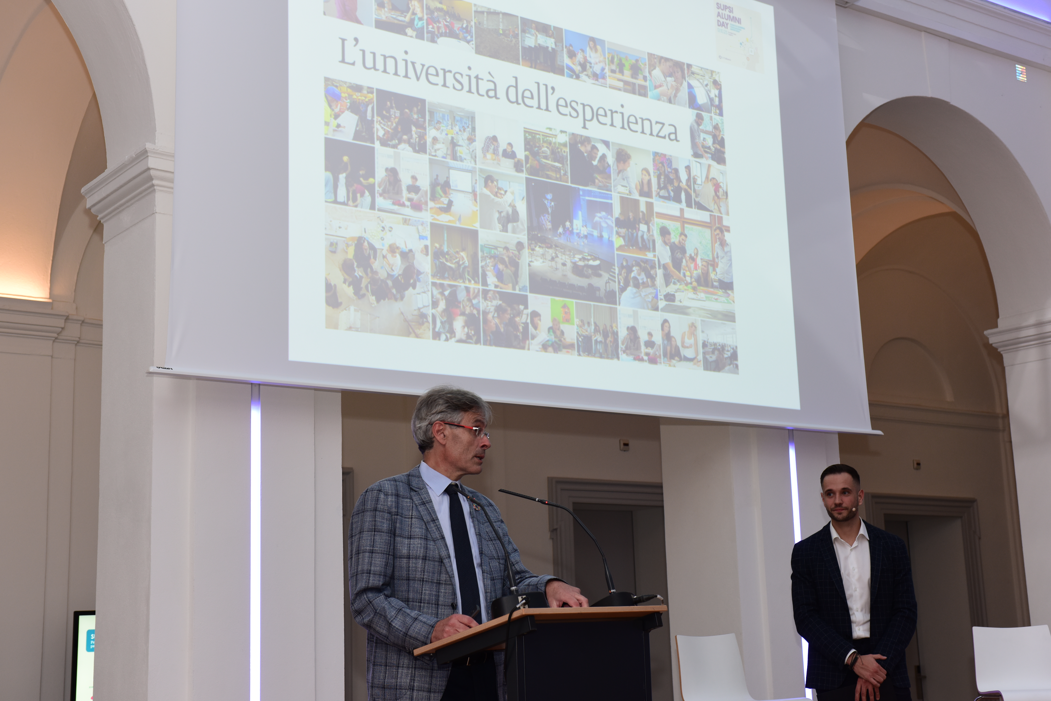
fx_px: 1635
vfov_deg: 24.2
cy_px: 350
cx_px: 526
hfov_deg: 35.6
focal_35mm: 56
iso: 500
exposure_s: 1/60
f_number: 5.6
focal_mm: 56
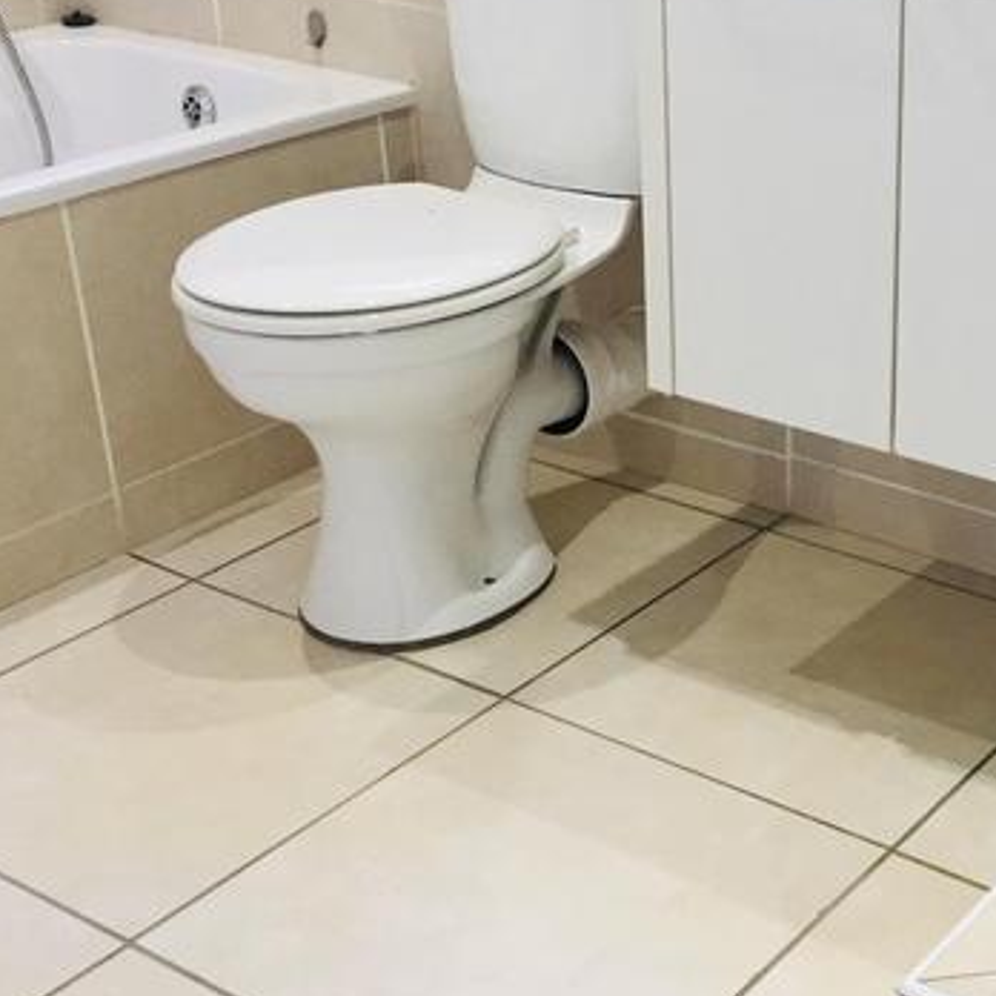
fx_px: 1921
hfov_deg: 28.3
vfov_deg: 29.1
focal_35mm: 59
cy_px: 495
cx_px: 836
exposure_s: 1/33
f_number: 2.2
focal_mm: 4.15
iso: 125
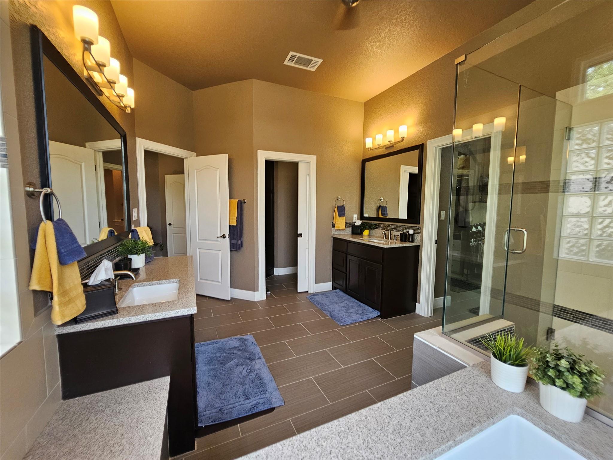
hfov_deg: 106.2
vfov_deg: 89.9
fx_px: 230
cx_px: 306
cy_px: 230
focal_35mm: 13
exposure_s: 1/60
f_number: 2.2
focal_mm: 2.2
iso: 125
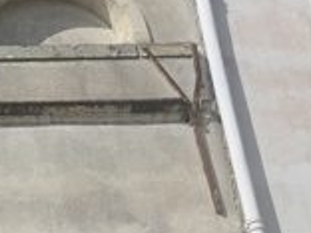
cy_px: 428
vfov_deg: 11.6
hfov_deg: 13.7
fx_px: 1060
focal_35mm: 118
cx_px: -349
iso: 25
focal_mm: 5.4
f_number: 1.8
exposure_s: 1/2890
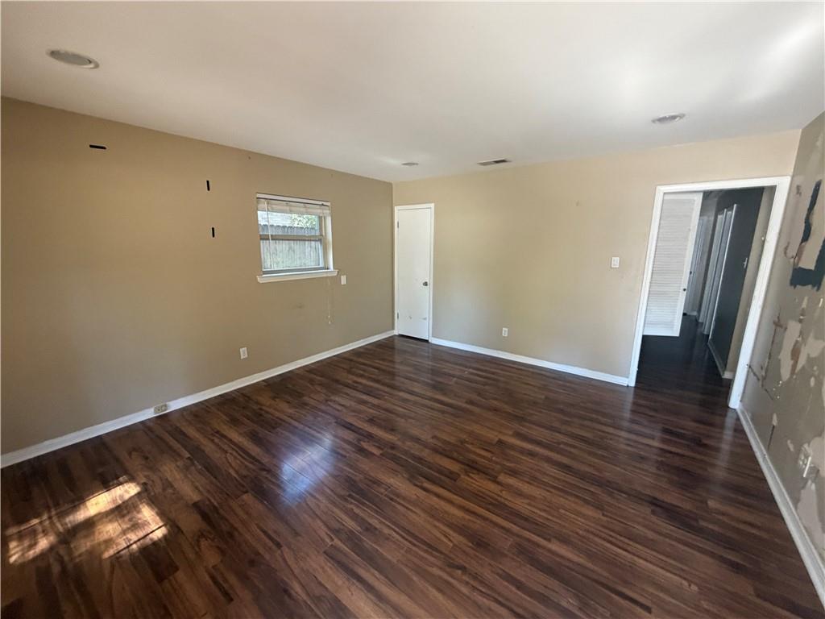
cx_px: 412
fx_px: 334
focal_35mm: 14
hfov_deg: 102.1
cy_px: 310
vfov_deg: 85.7
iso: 320
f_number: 2.2
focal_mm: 2.22
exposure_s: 1/62
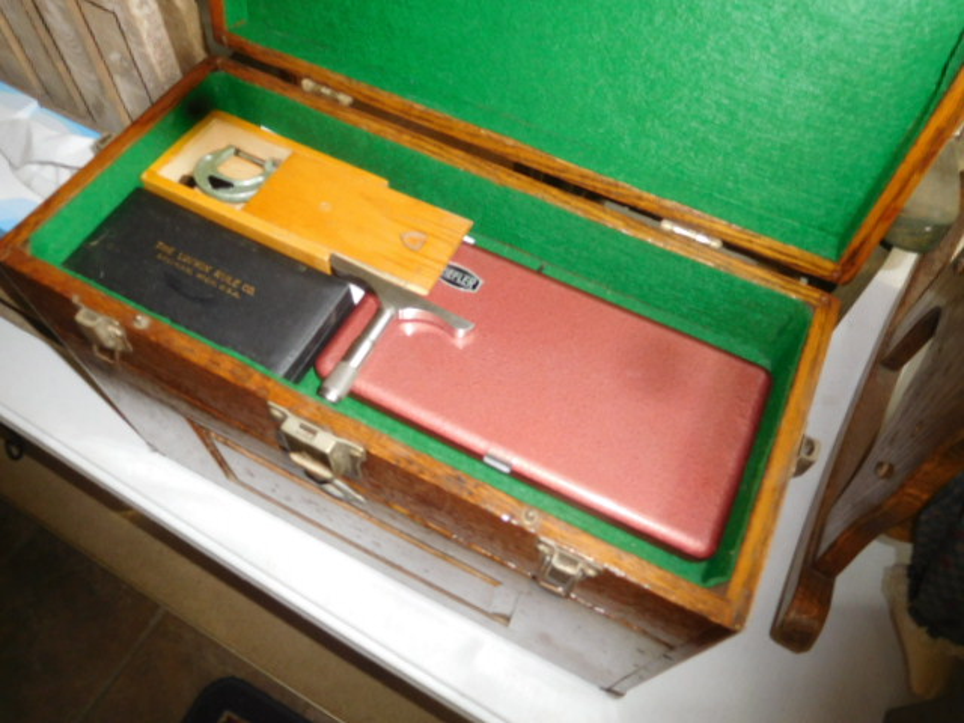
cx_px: 482
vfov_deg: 54.9
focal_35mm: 25
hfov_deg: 69.4
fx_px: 696
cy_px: 362
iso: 200
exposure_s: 1/30
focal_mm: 4.5
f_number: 3.4
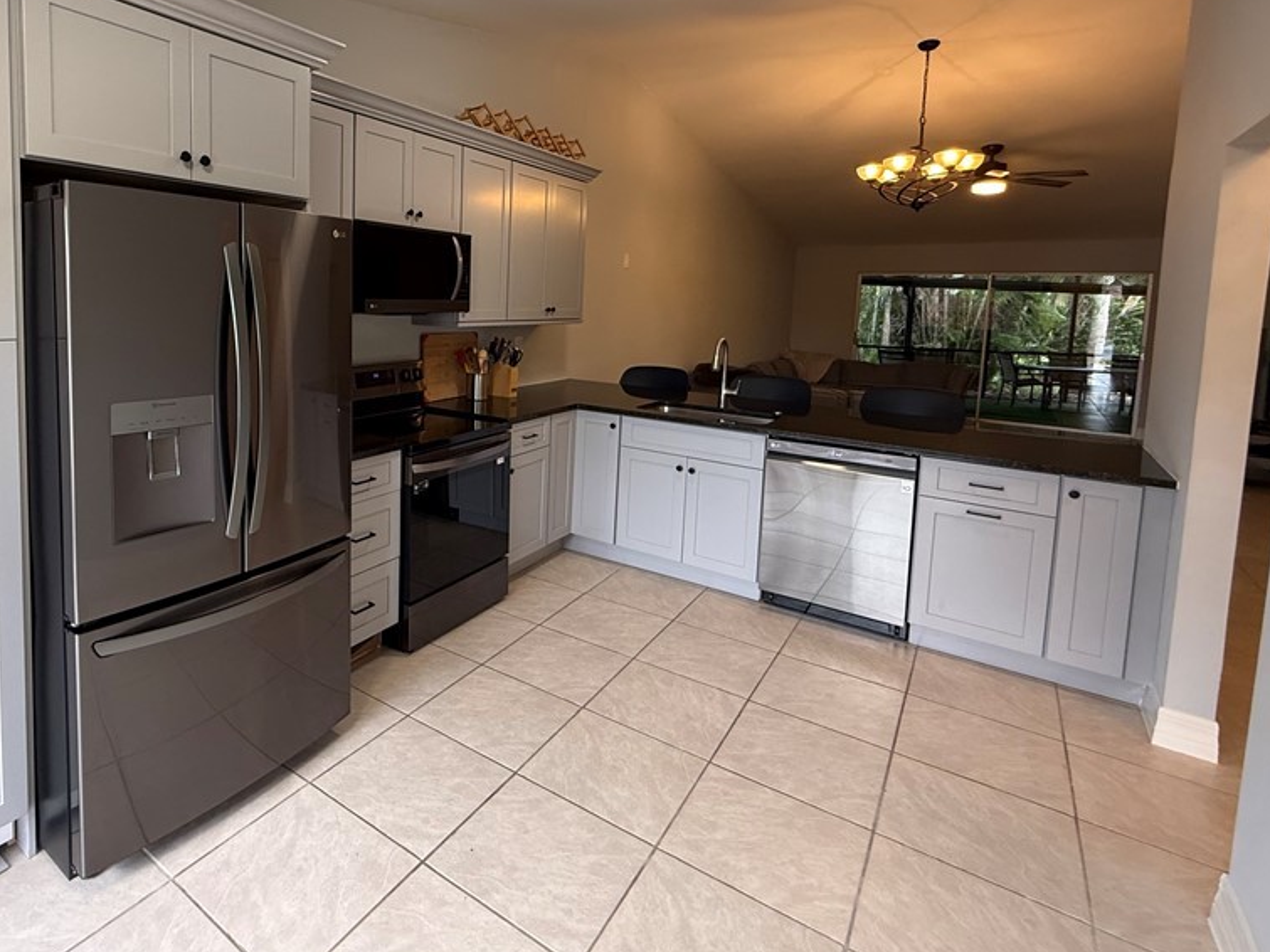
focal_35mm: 19
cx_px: 442
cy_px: 352
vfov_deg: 67.5
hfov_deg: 82.3
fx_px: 697
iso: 250
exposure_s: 1/60
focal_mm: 2.22
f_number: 2.2
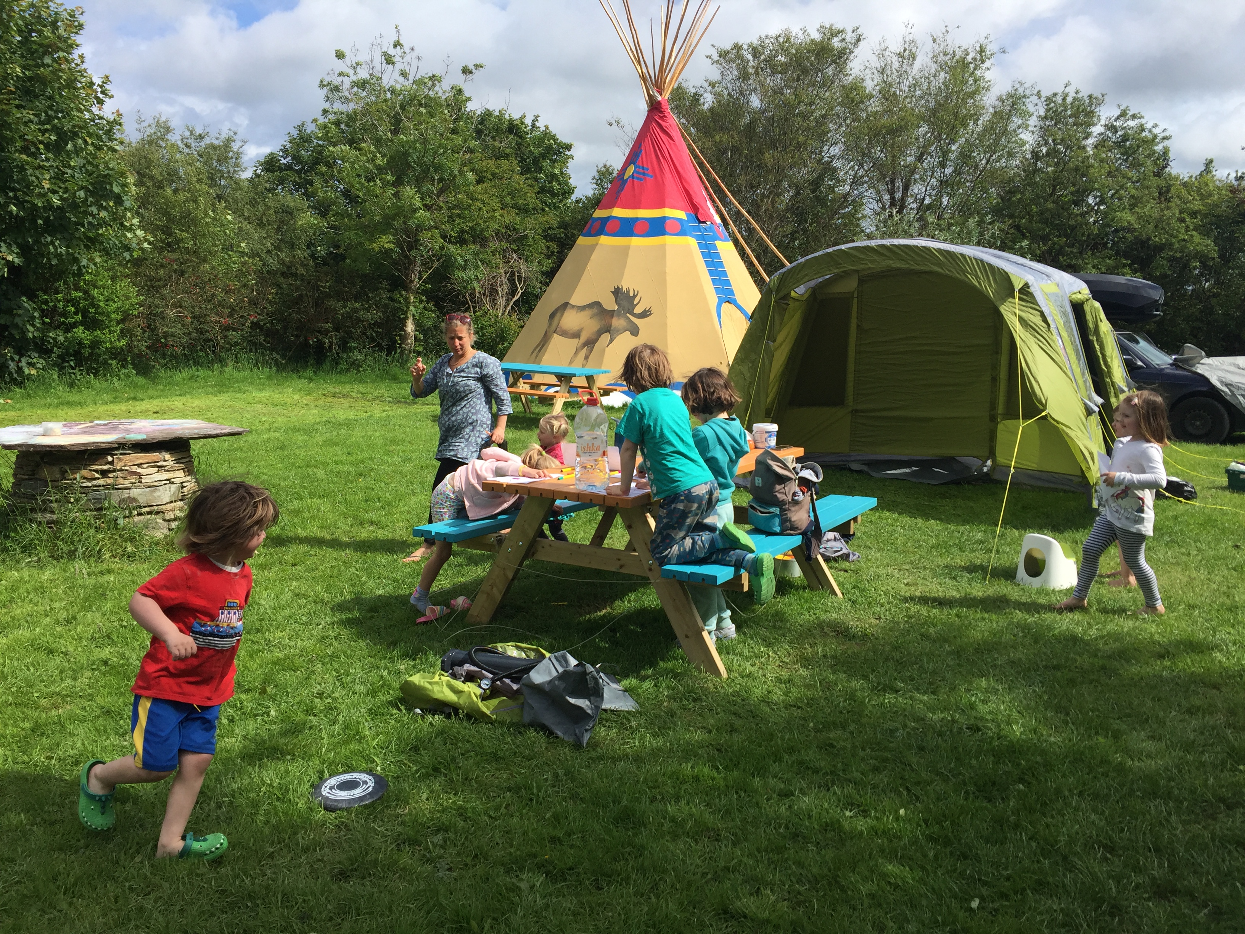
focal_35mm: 29
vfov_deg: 48.2
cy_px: 467
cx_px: 622
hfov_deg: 61.7
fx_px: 1043
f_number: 2.2
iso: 32
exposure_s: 1/2198
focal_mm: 4.15
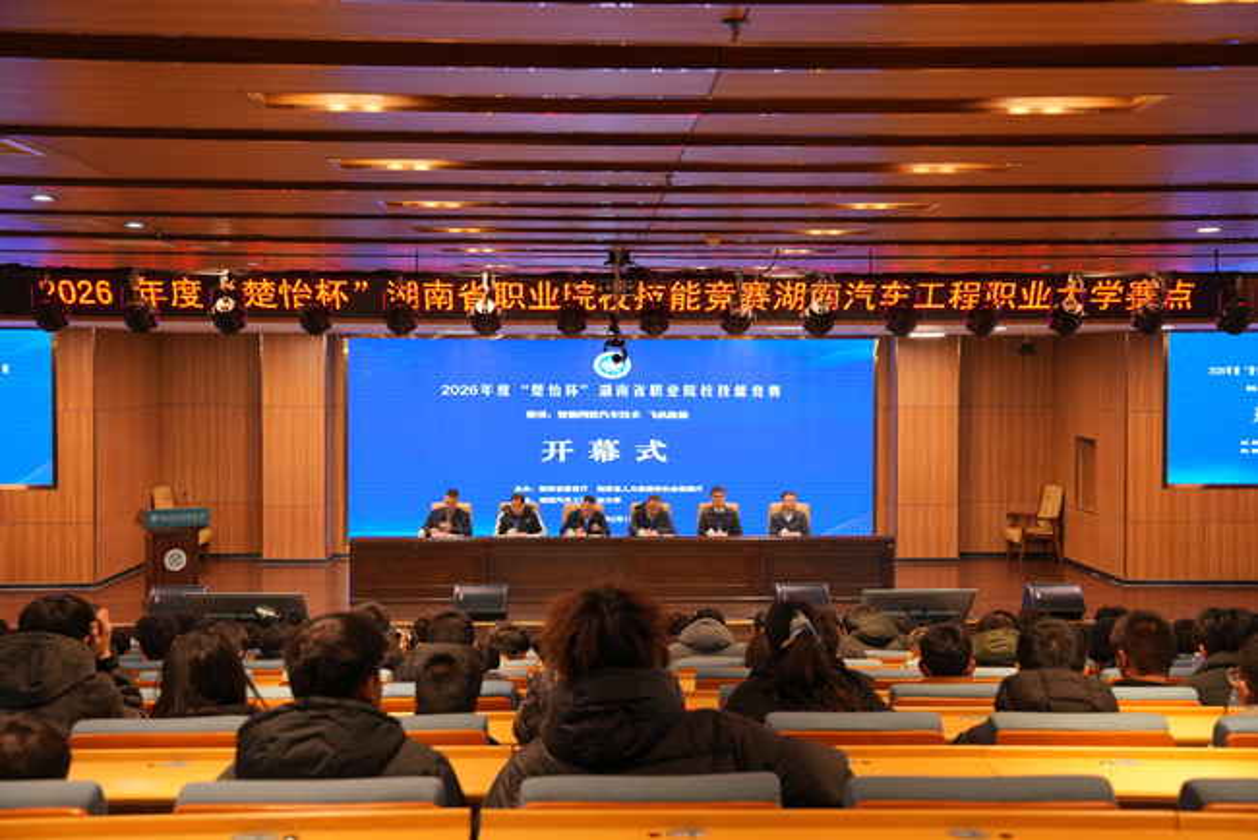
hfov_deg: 43.6
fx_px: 1573
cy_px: 420
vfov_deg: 29.9
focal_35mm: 45
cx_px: 629
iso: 2000
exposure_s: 1/125
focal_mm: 45
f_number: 4.5
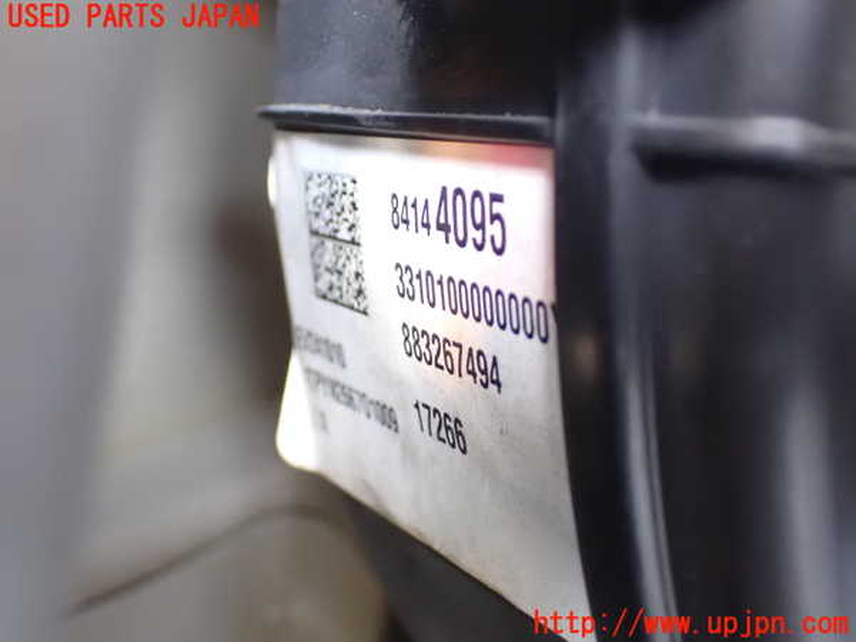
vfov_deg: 29.1
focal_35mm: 50
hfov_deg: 38.2
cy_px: 321
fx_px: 1236
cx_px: 428
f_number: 3.2
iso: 1600
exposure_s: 1/20
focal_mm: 9.01
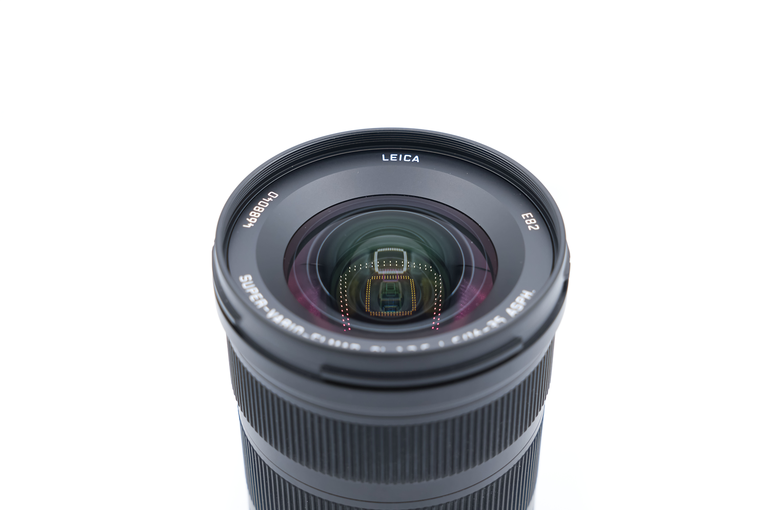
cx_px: 382
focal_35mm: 67
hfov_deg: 30.1
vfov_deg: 20.3
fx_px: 1424
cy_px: 255
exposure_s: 1/200
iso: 500
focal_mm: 67
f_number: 6.3
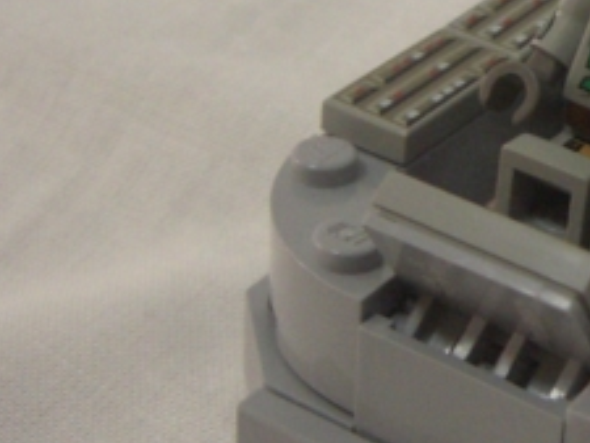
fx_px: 1842
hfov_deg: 17.5
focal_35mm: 108
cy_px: 149
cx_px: 669
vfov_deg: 13.7
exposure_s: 1/50
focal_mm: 6.2
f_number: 2.7
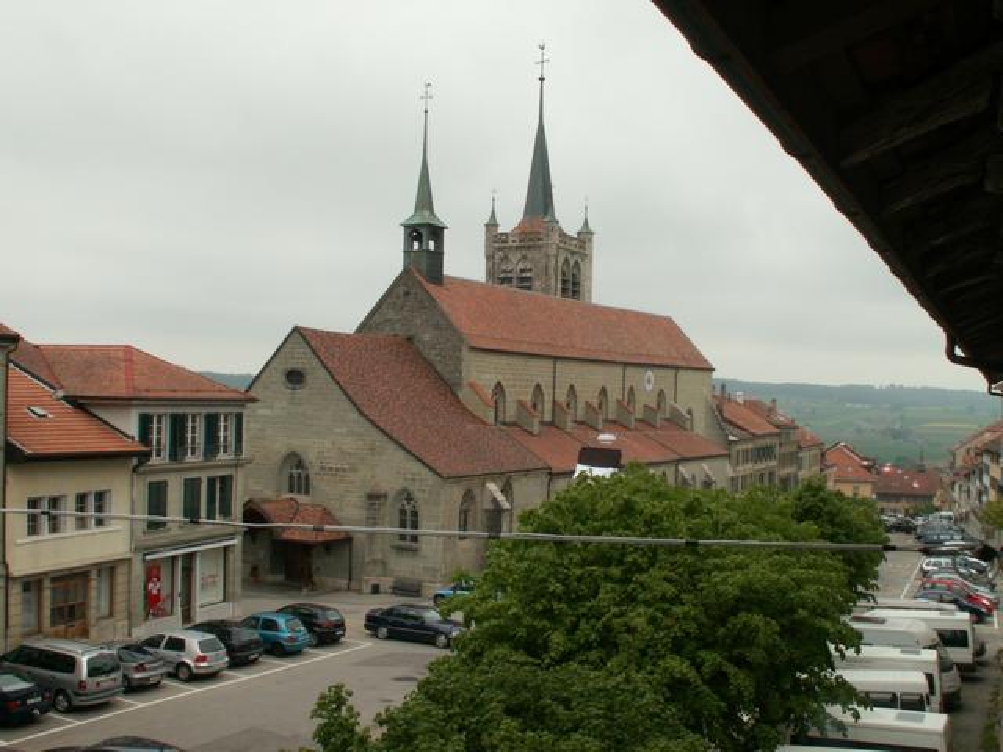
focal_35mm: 35
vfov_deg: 40.7
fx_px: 1014
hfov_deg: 52.6
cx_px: 502
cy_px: 376
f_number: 8
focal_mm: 5.86
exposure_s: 1/60
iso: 50
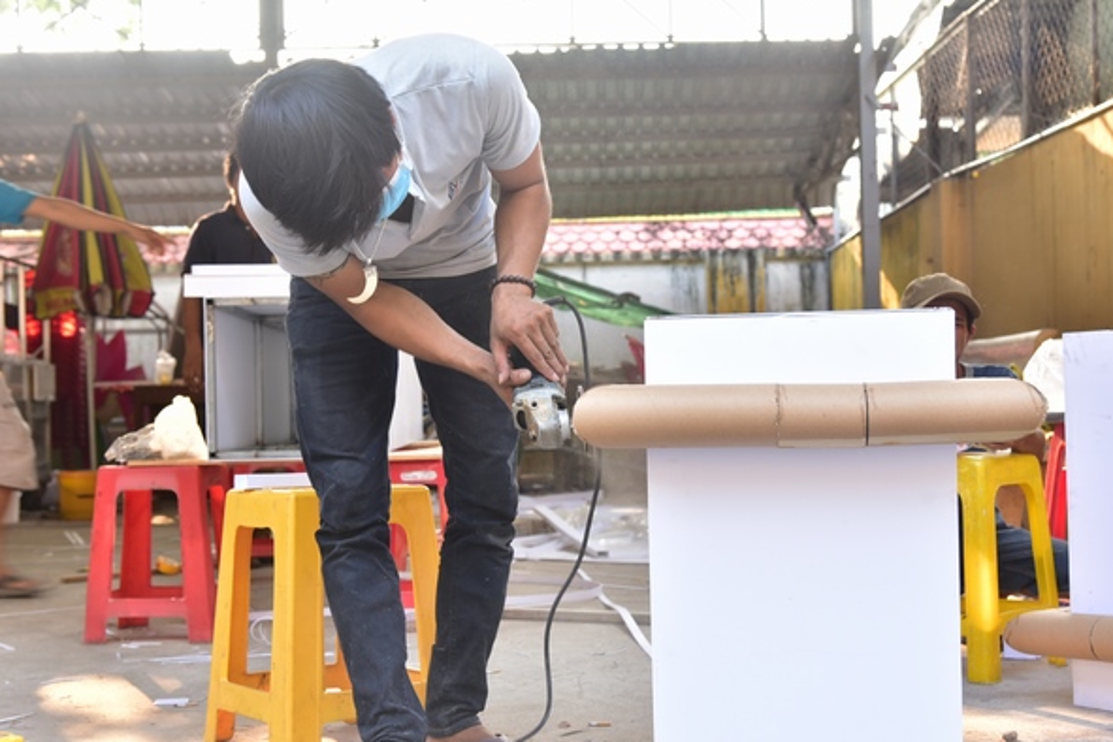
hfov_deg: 36.2
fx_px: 1700
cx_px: 563
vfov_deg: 24.6
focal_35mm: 55
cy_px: 396
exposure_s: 1/40
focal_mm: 50
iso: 320
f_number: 5.6
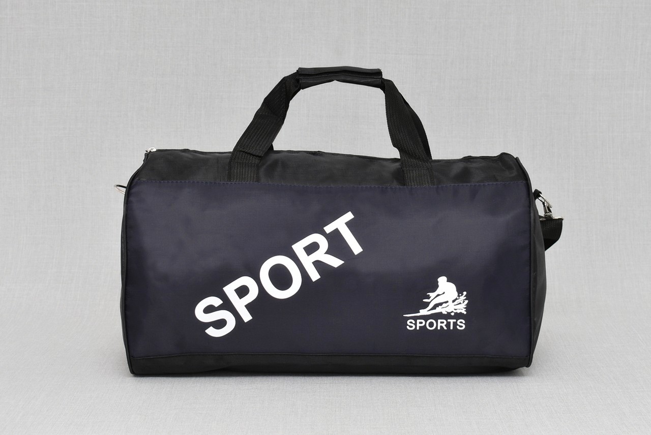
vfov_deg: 21.6
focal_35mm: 63
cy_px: 218
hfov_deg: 31.9
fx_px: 1140
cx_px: 326
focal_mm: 42
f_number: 5.6
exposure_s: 1/60
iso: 100
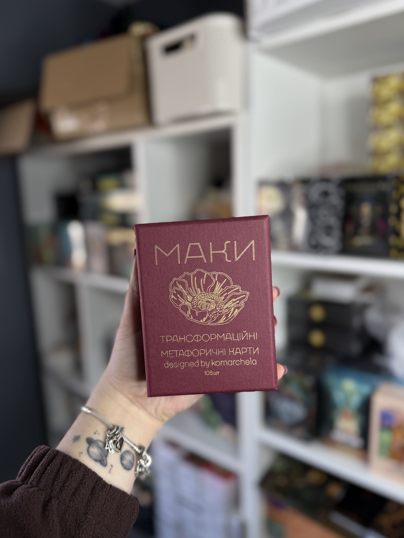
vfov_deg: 69.4
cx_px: 194
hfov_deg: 54.9
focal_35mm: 25
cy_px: 267
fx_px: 389
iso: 64
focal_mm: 6.76
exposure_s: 1/160
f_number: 1.78
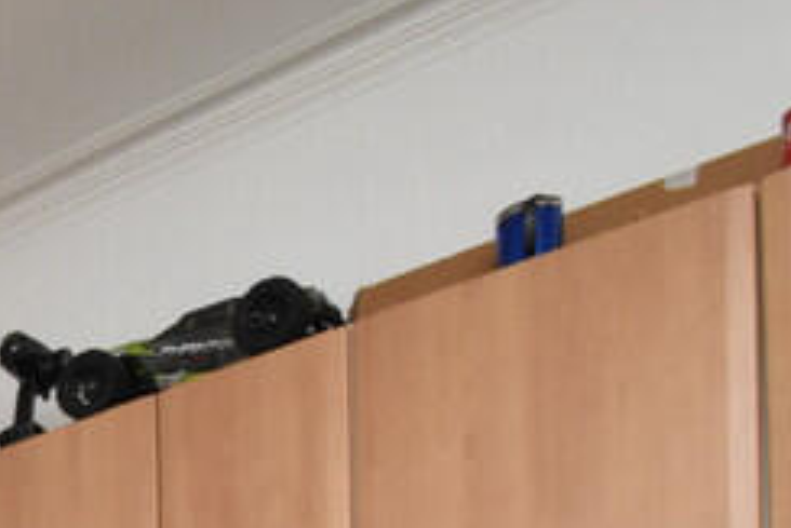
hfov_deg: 23.9
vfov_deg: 16.3
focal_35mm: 63
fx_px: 1385
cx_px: -451
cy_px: 1074
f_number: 10
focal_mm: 10
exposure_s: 1/60
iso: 1600
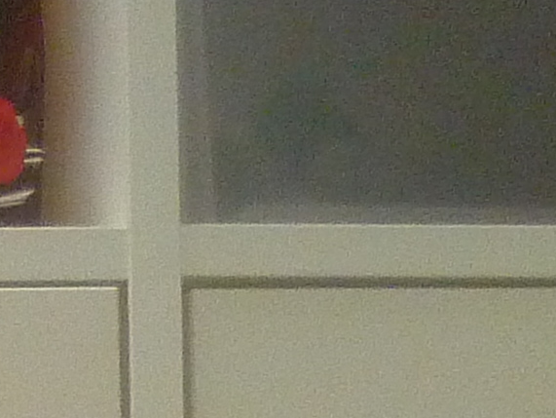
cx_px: -934
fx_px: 3375
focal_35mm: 210
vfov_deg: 6.4
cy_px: 1294
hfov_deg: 8.4
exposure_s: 1/30
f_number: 2.9
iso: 400
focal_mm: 5.4
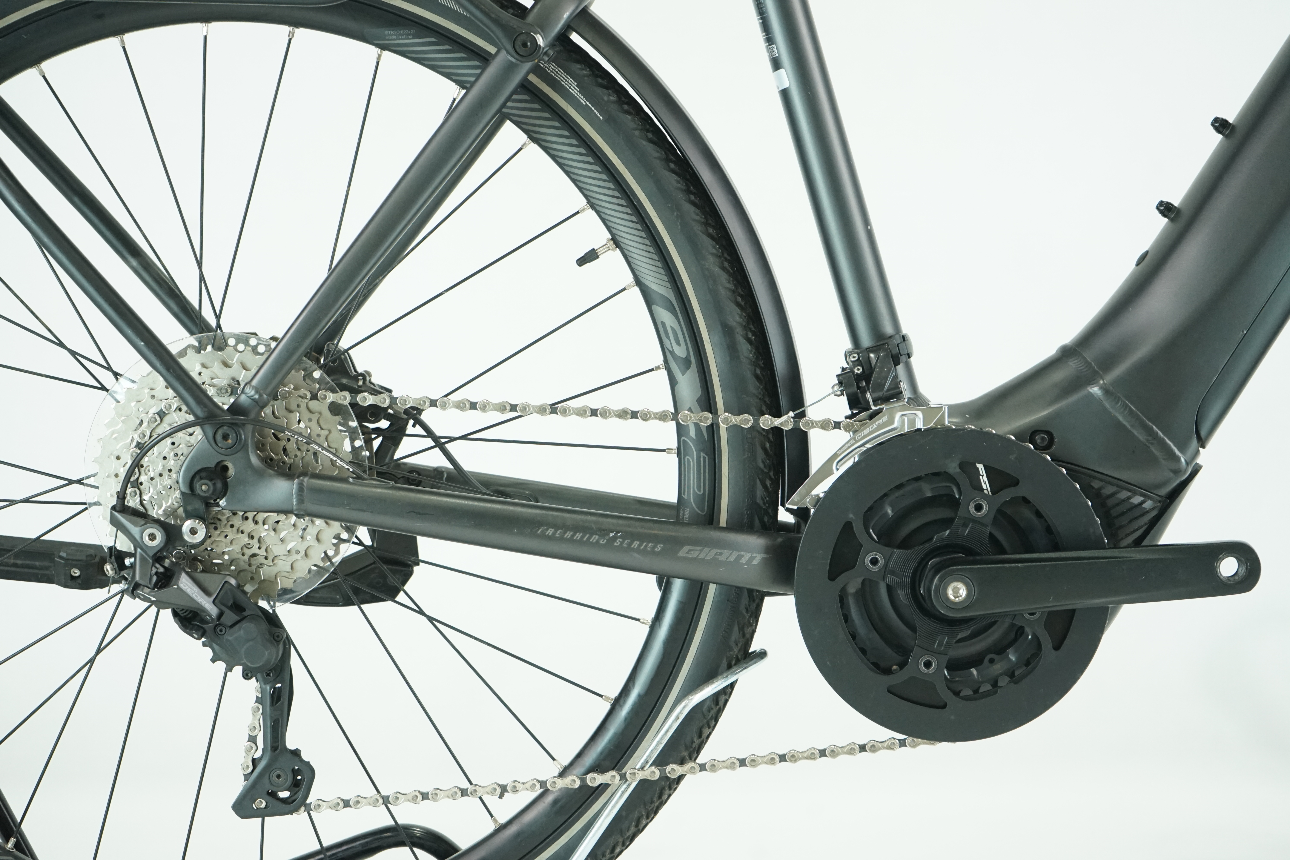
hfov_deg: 28.8
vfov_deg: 19.5
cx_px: 645
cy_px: 430
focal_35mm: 70
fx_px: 2508
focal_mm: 70
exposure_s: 1/200
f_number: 5.6
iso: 2500
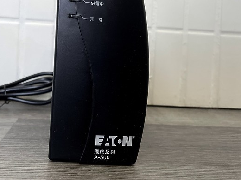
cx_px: 94
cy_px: 57
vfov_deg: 39.1
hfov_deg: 50.9
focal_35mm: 36
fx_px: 251
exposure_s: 1/121
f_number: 1.6
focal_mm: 4.2
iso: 80
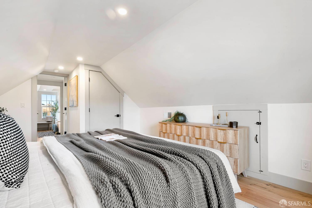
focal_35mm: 16
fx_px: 139
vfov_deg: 73.7
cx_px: 156
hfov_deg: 96.7
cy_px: 104
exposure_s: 1
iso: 320
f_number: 16
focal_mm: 16
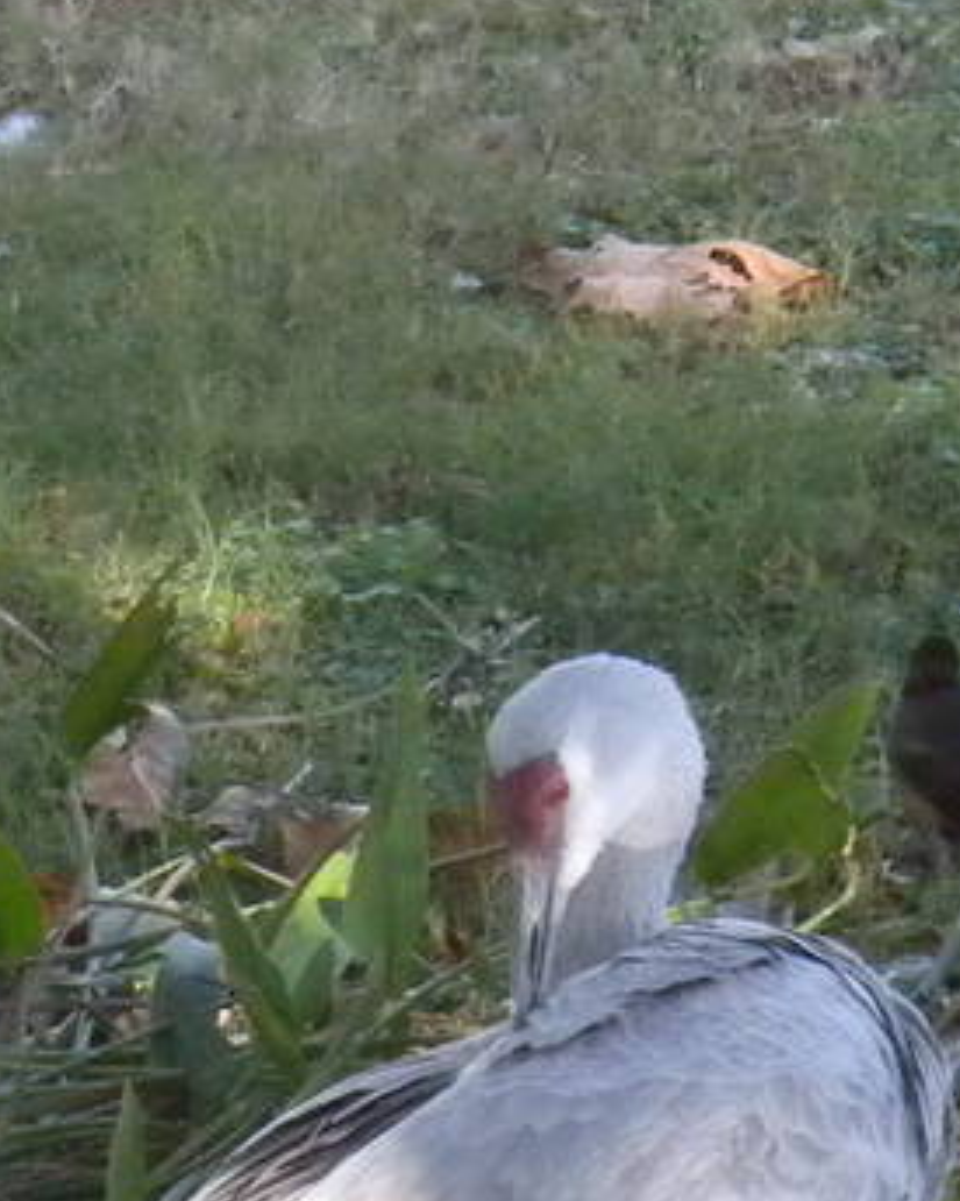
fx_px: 13715
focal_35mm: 386
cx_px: 122
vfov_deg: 5.0
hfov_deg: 4.0
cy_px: 1599
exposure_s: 1/230
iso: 400
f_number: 5.1
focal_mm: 15
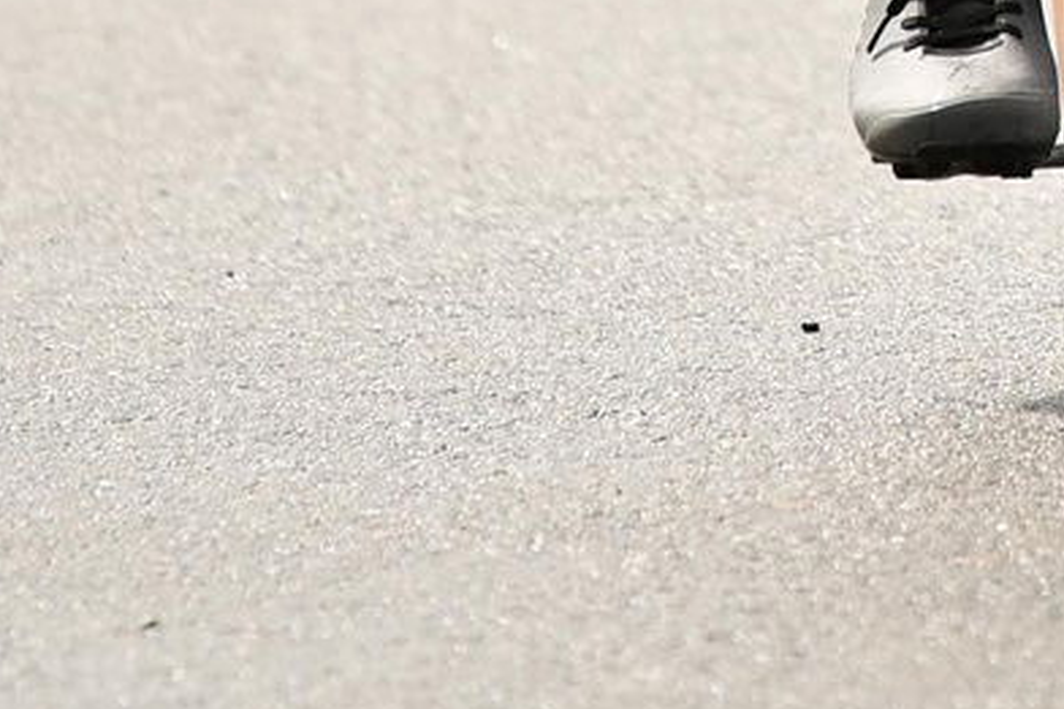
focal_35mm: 1306
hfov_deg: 1.6
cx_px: 1555
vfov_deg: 1.0
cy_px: -1459
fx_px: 38581
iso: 200
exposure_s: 1/1600
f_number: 2.8
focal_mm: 200
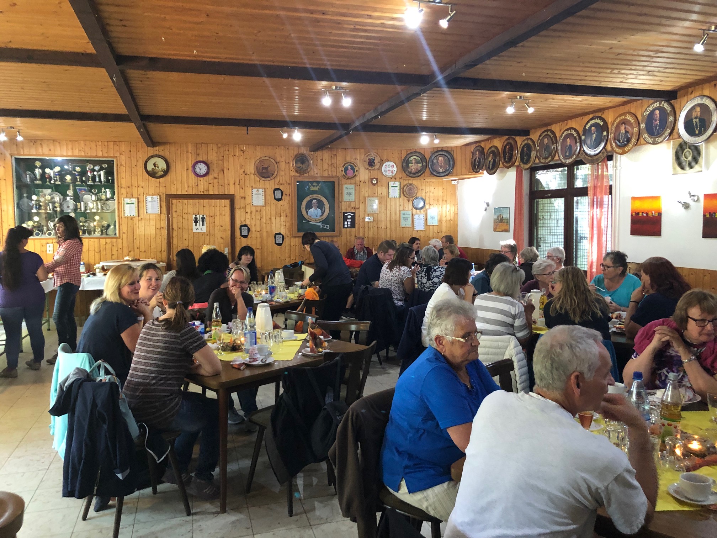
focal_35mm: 28
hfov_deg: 63.4
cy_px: 269
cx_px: 358
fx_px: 580
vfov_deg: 49.7
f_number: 1.8
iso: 80
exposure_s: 1/7
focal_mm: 3.99
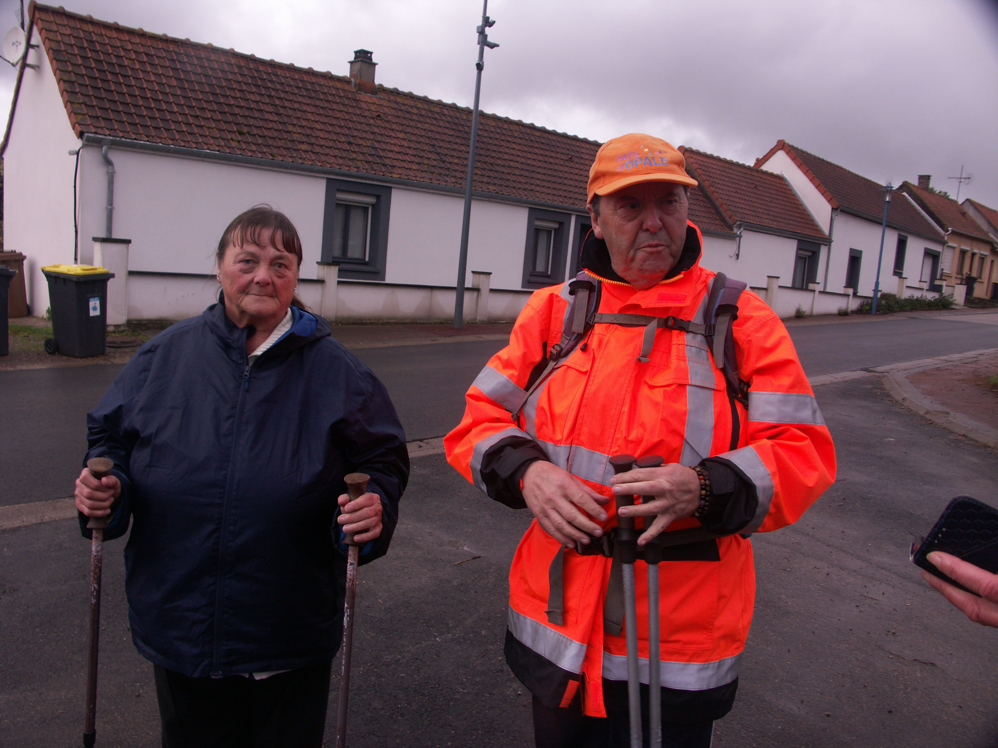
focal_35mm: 28
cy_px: 374
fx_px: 807
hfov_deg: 63.4
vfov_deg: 49.7
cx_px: 499
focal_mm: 7.21
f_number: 4.5
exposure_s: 1/125
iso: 64
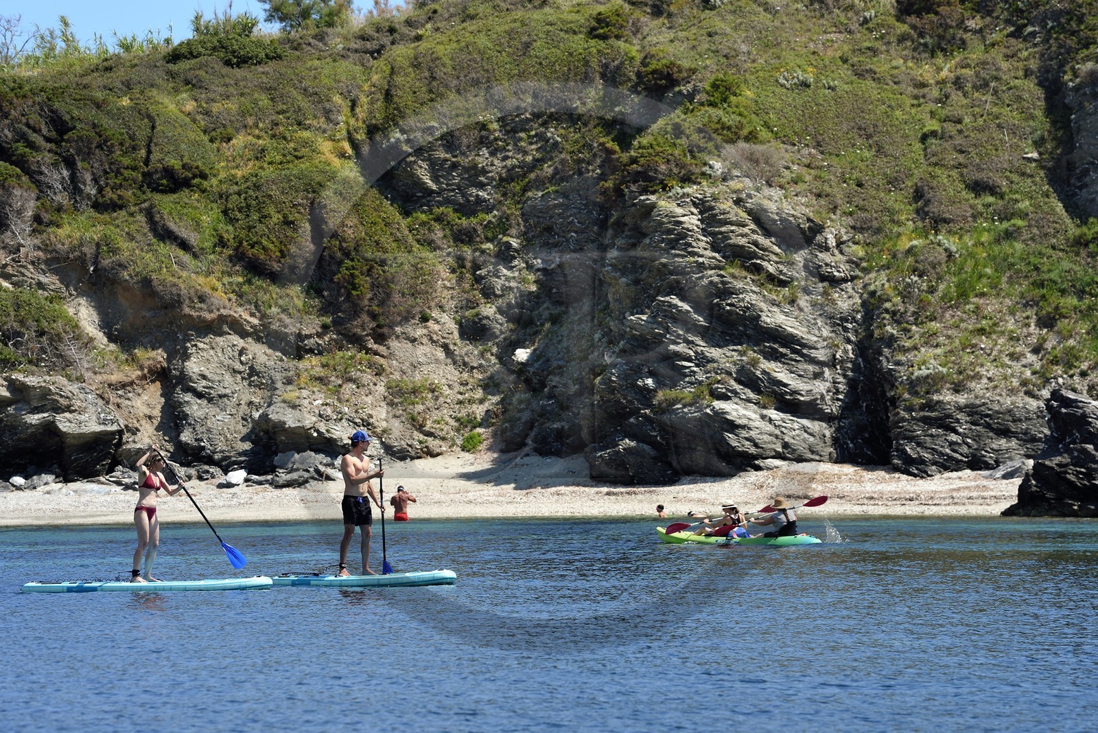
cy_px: 366
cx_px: 549
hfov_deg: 10.3
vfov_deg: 6.9
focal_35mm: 200
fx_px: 6100
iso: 200
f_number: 7.1
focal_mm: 200
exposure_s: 1/500
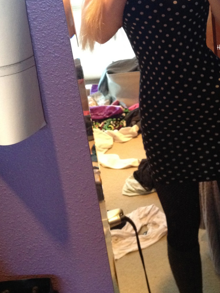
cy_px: 106
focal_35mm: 61
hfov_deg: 23.8
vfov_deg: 31.5
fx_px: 517
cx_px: 166
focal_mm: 4.28
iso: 400
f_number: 2.4
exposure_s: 1/17
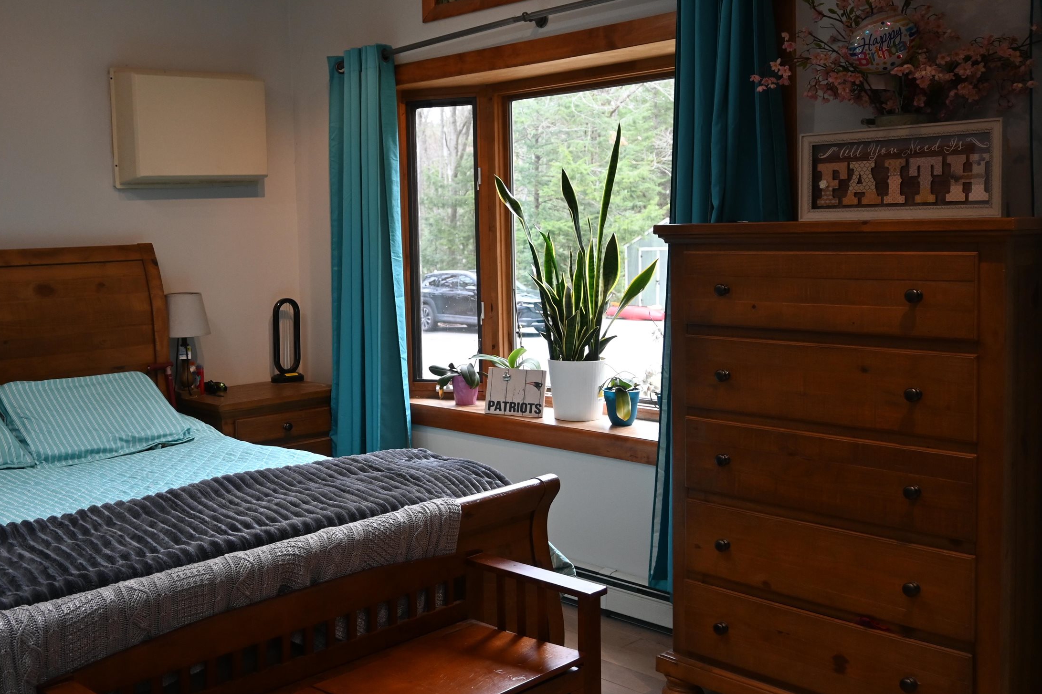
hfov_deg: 48.9
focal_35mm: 39
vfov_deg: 34.1
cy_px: 288
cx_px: 377
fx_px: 1130
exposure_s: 1/125
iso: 500
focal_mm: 18.5
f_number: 3.8
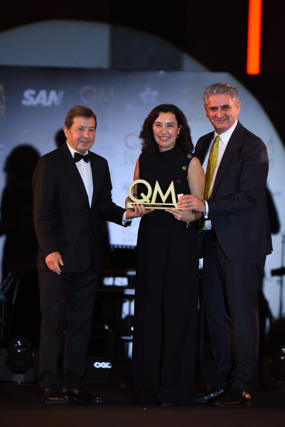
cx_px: 142
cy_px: 214
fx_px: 2135
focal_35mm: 180
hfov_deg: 7.6
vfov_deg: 11.4
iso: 2500
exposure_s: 1/400
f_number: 4
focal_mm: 180
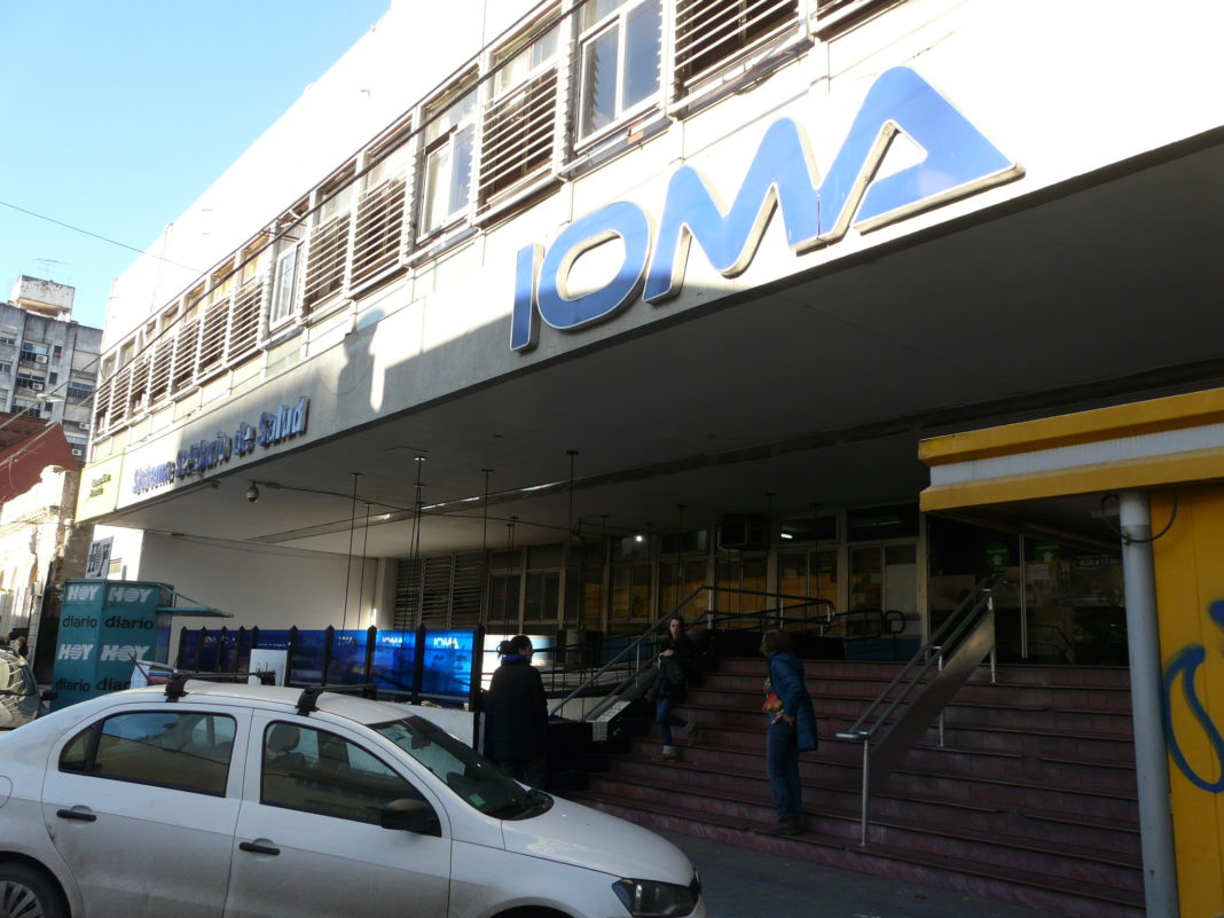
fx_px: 990
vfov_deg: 49.7
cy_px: 459
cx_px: 612
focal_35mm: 28
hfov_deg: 63.4
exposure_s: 1/100
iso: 100
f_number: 4
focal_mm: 4.6
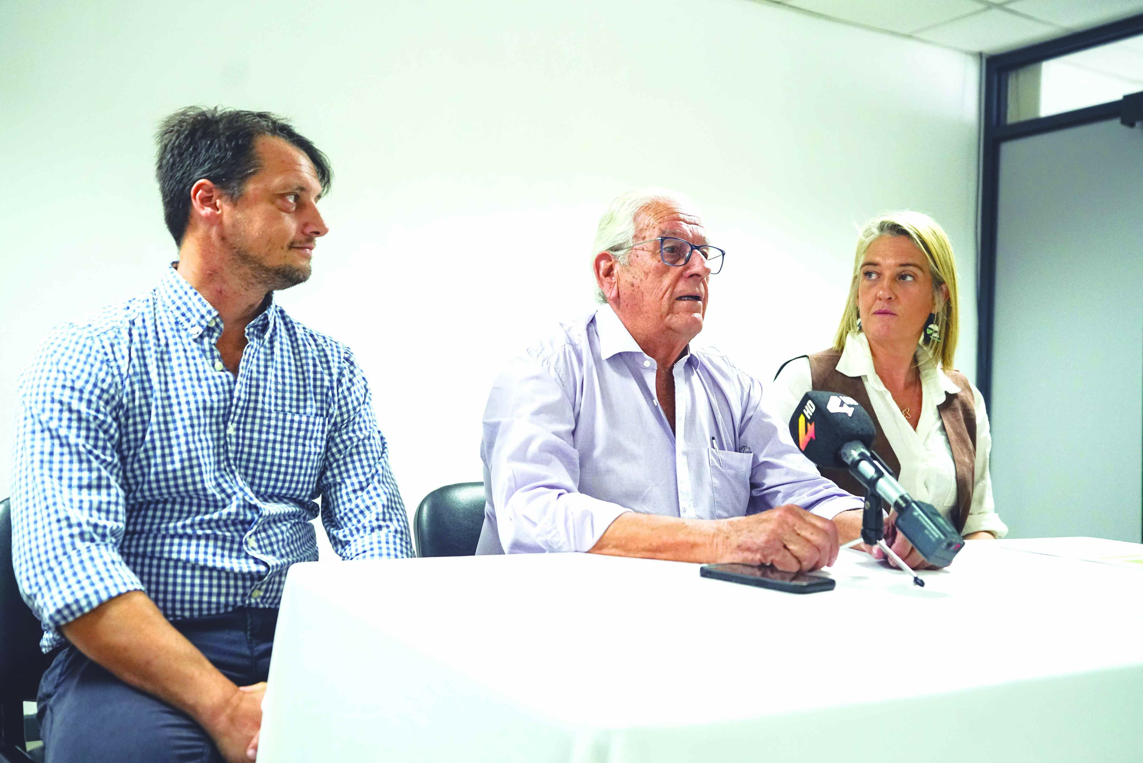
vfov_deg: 37.9
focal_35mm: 35
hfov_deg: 54.4
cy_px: 382
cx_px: 572
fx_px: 1111
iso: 1600
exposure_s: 1/160
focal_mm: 35
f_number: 2.8
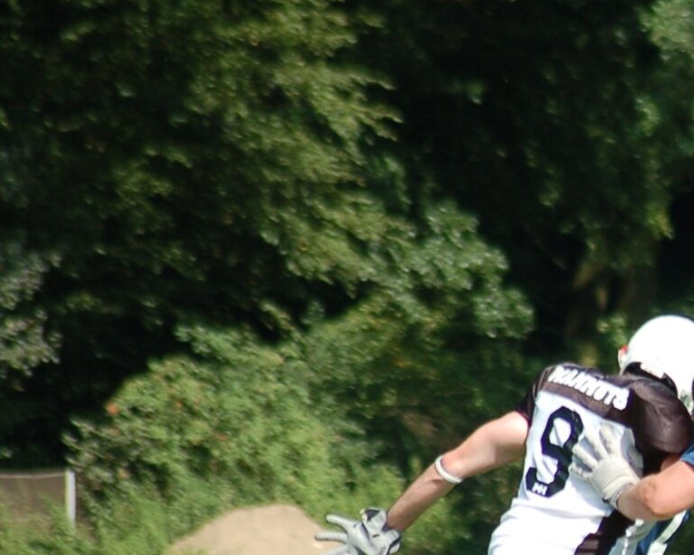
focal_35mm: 685
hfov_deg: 2.8
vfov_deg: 2.3
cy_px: 453
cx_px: 994
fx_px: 14073
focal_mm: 170
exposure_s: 1/1000
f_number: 4.8
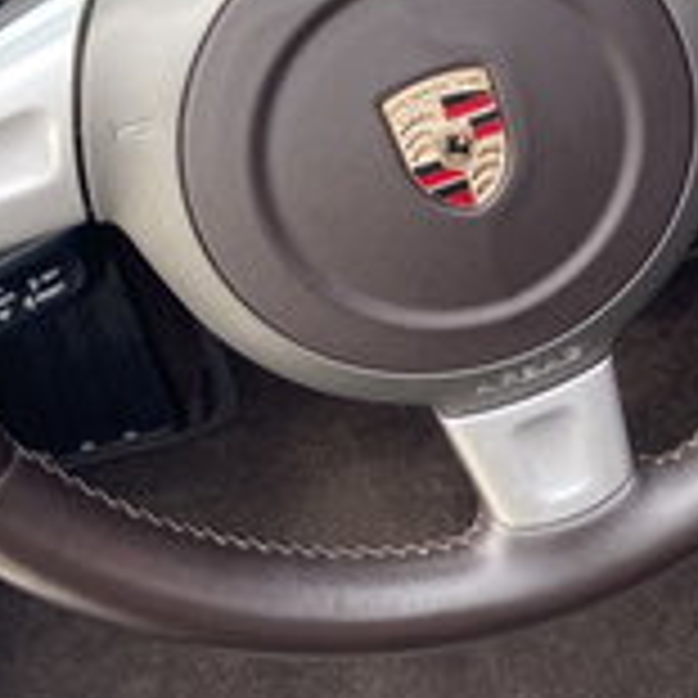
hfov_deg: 14.5
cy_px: 225
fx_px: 2601
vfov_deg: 15.3
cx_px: 982
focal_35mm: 114
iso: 32
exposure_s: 1/180
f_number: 1.8
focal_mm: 4.25
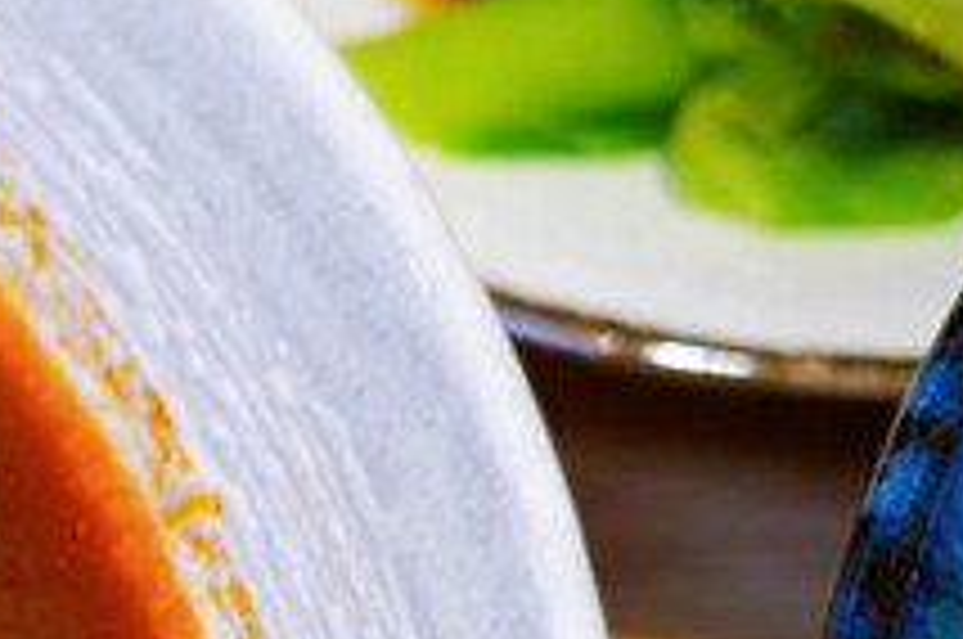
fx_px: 5422
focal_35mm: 203
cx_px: -814
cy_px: 1022
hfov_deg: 9.6
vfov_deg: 6.6
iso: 320
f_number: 4
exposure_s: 1/60
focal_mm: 51
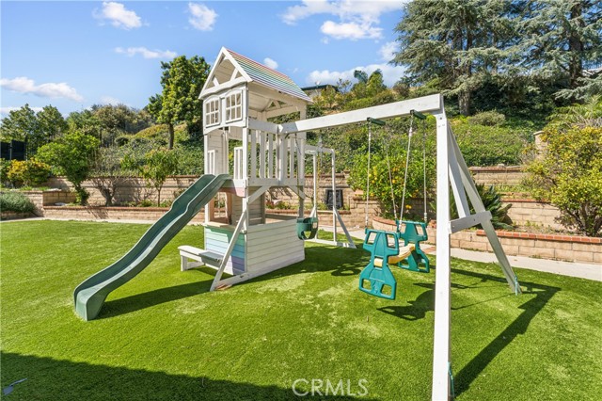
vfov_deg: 72.7
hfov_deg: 95.7
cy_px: 200
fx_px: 272
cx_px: 301
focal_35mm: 16
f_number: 22
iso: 100
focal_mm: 16.3
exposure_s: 1/30
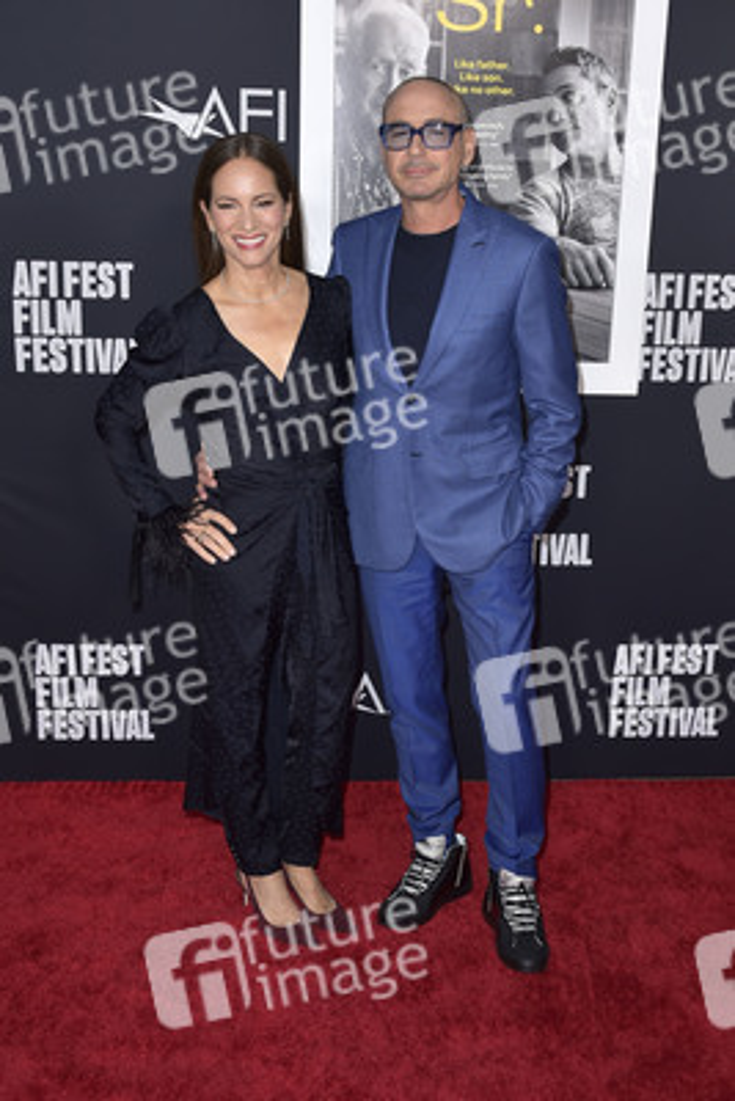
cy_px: 550
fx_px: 1071
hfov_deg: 37.9
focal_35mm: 35
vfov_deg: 54.4
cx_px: 368
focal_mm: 35
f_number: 6.3
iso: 640
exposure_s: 1/200
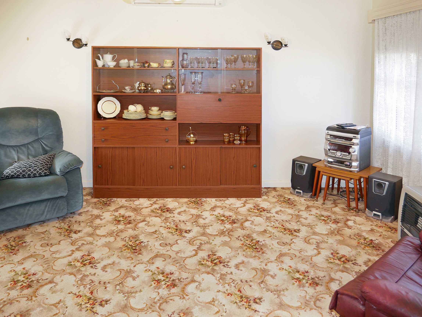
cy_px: 158
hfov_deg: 63.4
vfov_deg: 49.8
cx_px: 211
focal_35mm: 28
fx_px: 341
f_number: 3.5
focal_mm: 14
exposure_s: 1/60
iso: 800
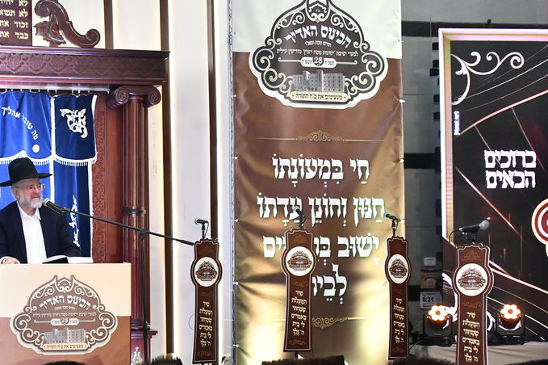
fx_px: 1004
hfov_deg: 28.9
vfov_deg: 20.5
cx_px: 23
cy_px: 258
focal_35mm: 66
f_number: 5.6
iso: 3200
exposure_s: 1/100
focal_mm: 32
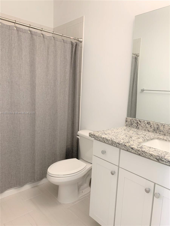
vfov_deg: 67.3
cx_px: 85
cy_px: 113
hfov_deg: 53.1
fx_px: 170
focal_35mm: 26
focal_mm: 4.25
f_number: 1.8
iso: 160
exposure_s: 1/60
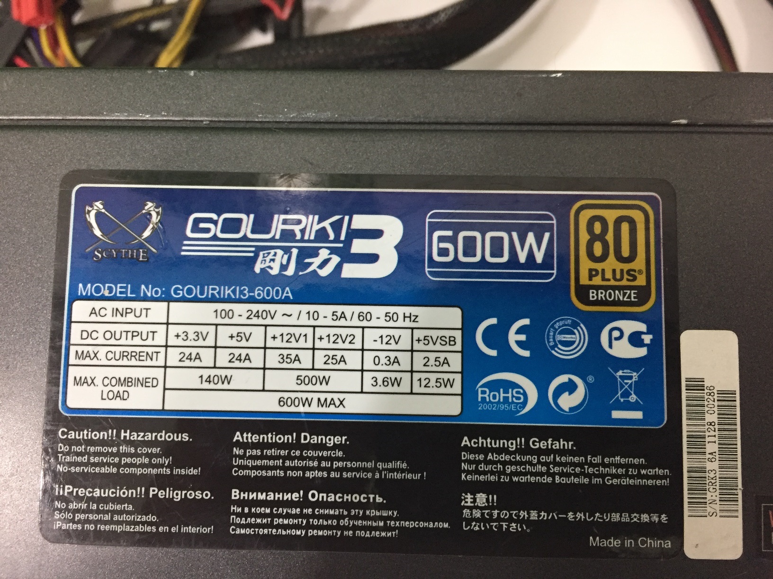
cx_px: 386
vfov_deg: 48.2
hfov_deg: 61.7
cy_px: 290
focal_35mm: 29
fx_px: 648
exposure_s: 1/33
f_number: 2.2
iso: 200
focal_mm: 4.15
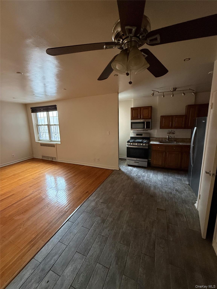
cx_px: 108
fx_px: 117
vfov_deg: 102.1
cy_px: 144
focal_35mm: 14
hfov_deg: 85.7
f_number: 2.2
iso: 250
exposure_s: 1/99
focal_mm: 2.22
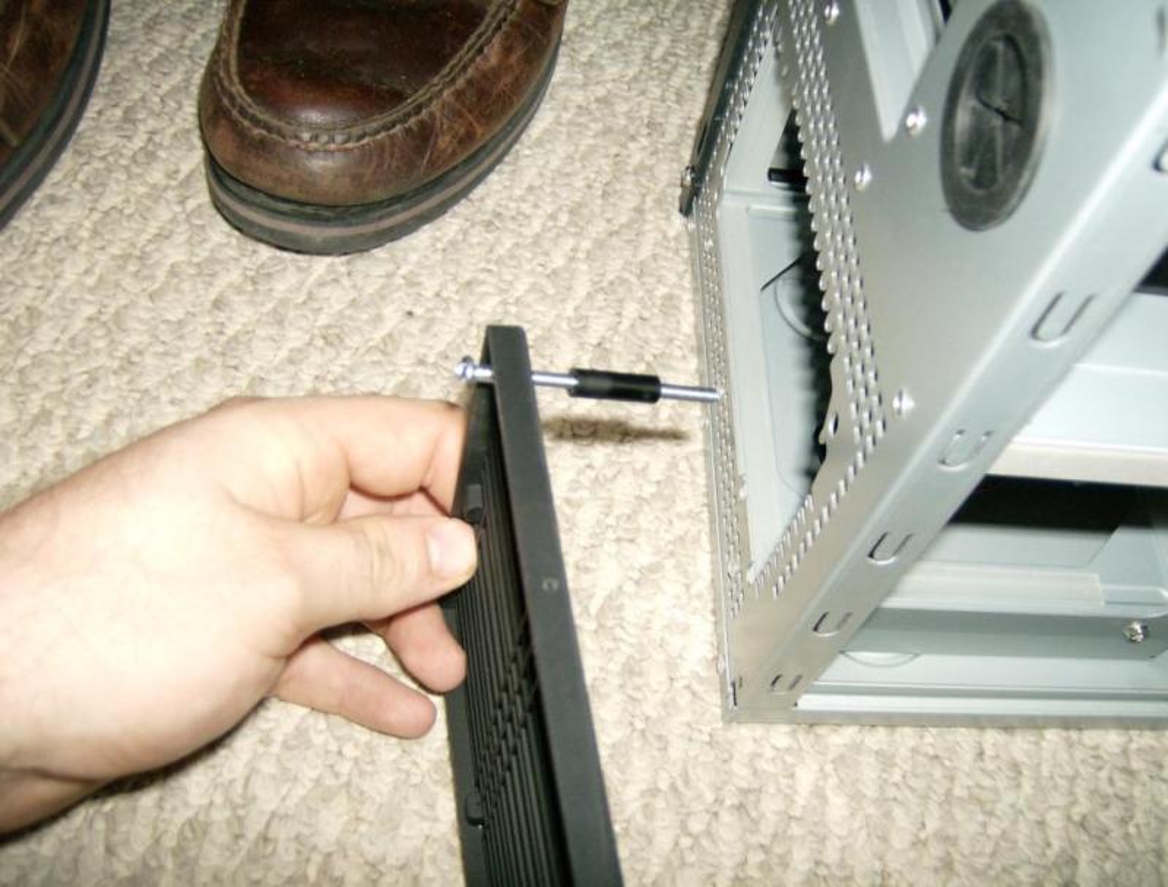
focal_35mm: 36
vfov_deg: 40.0
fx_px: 1220
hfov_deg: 51.1
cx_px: 584
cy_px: 444
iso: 200
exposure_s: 1/60
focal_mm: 6
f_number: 2.8
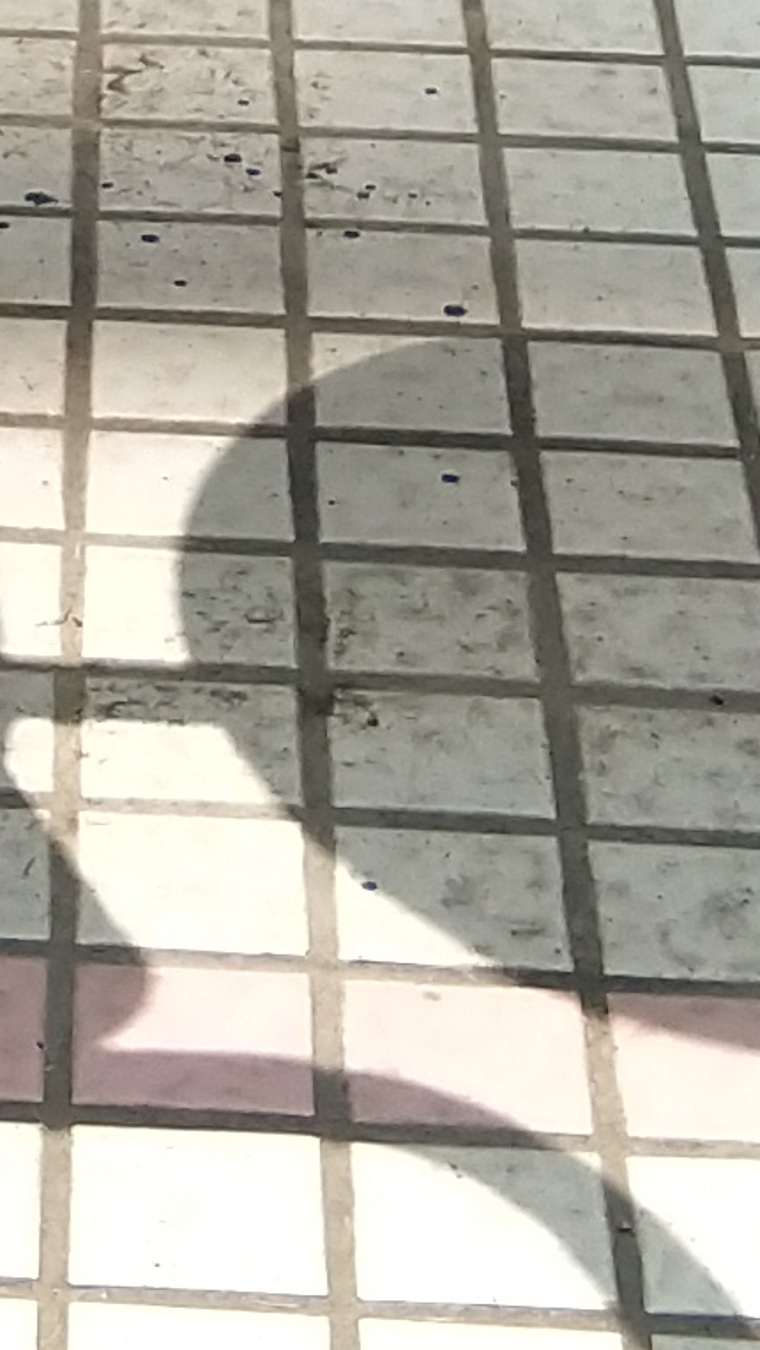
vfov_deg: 11.2
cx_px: -230
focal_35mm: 184
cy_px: -755
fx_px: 6589
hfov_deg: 6.5
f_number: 2.2
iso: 50
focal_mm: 3.69
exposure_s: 1/588
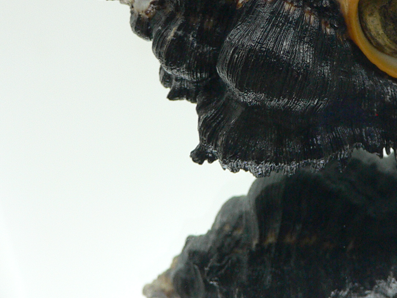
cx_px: 337
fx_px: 734
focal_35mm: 64
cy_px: 61
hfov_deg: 29.3
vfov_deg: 22.6
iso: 150
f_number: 2.8
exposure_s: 1/60
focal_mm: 4.6
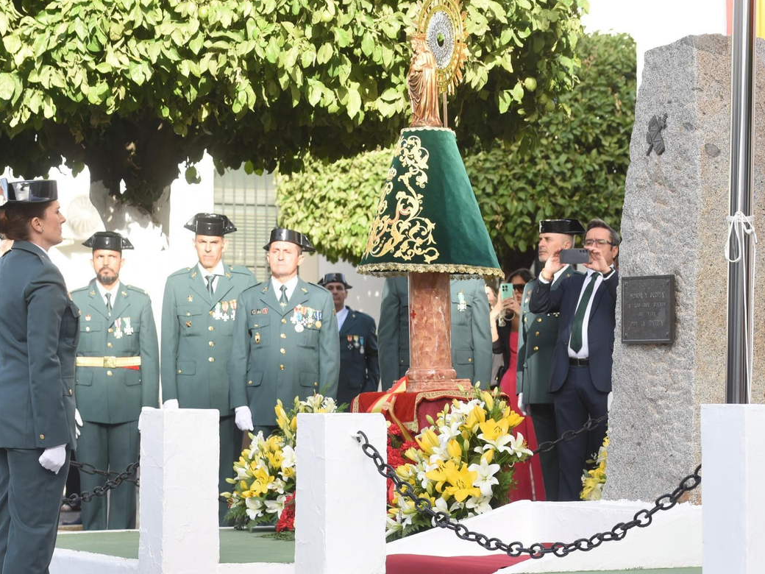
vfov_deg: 9.8
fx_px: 3337
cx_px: 398
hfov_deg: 13.1
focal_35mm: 151
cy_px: 355
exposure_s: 1/250
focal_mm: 102
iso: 280
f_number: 5
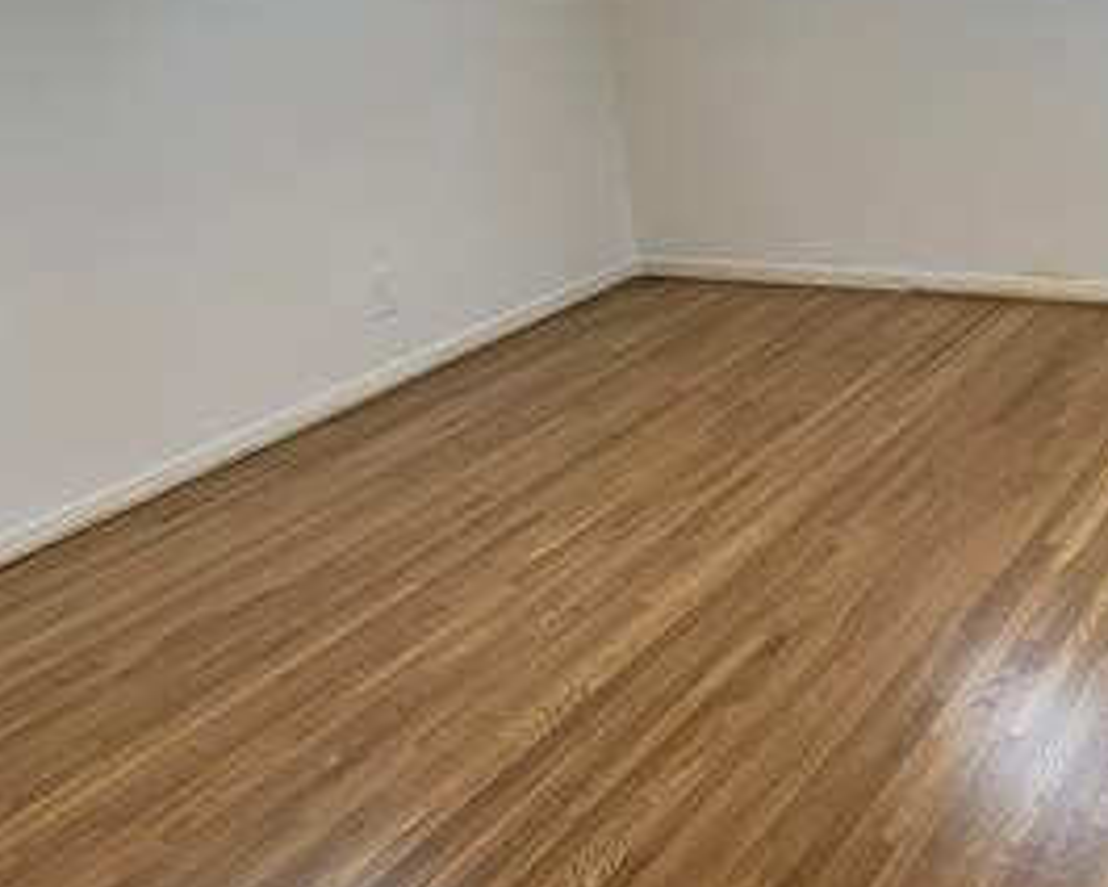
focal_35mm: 43
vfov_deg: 34.1
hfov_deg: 40.9
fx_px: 1410
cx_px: 903
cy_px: 207
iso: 50
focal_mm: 4.25
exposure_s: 1/60
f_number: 1.8
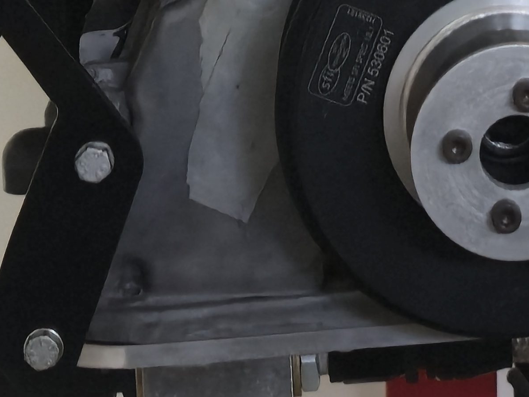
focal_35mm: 157
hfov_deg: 12.4
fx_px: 2400
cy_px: -728
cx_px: 520
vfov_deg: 8.2
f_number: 1.8
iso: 100
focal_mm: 5.4
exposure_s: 1/50
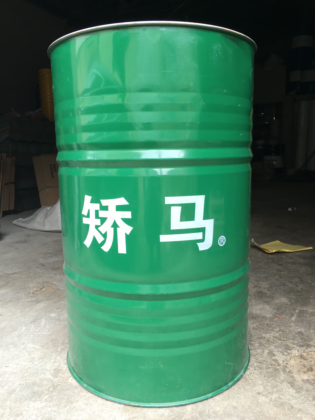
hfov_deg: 48.2
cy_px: 210
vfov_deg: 61.7
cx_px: 158
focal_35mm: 29
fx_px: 352
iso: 40
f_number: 2.2
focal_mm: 4.15
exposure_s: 1/100
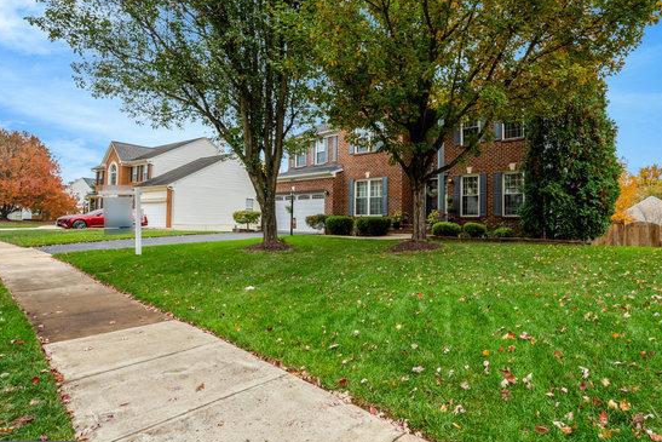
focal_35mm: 19
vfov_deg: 64.5
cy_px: 206
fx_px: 349
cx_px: 386
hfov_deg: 86.1
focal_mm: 16
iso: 1250
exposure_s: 1/320
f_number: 8
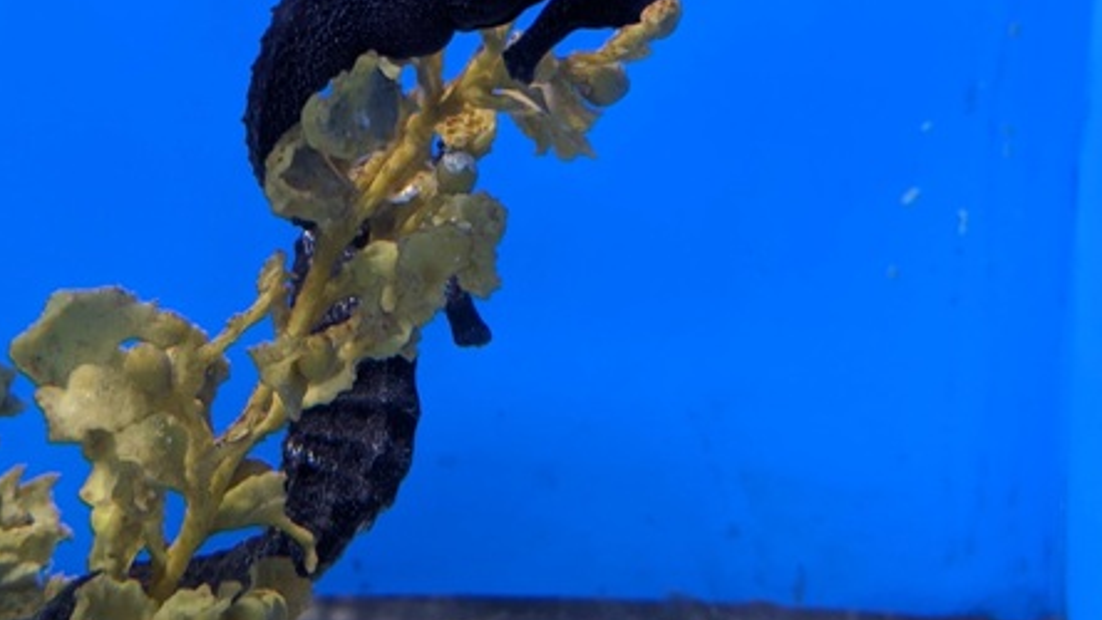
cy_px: 159
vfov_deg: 22.4
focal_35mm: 53
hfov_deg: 38.8
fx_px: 1549
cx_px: 382
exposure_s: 1/40
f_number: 1.73
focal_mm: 4.38
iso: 154
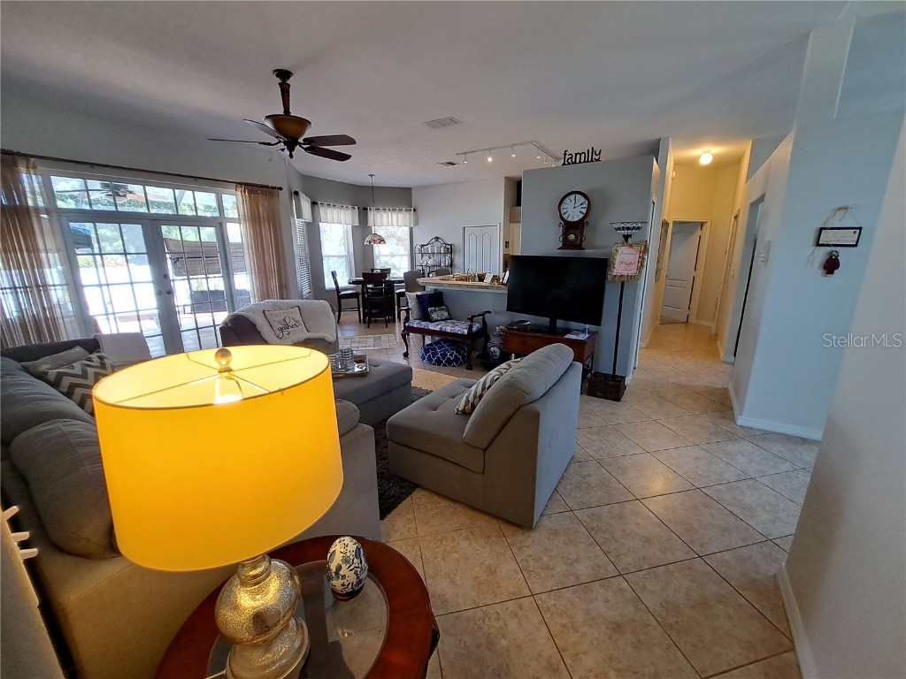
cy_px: 340
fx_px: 340
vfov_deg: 89.9
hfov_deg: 106.2
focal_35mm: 13
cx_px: 453
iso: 64
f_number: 2.2
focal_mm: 1.74
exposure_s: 1/50
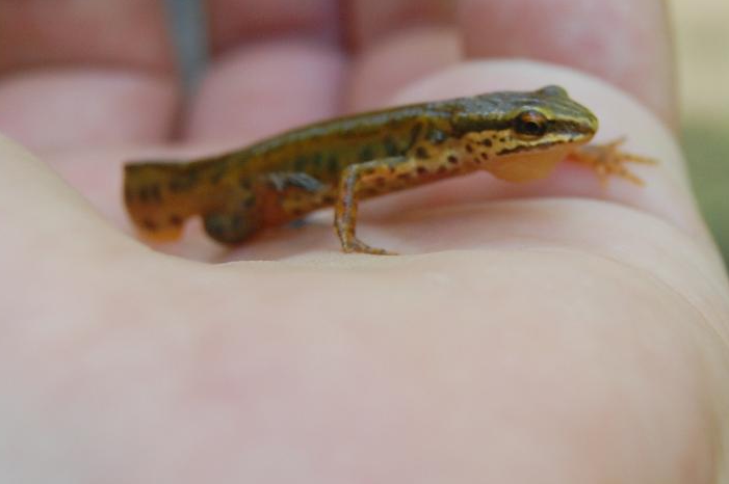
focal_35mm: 103
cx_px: 489
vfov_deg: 13.3
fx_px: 2084
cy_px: 183
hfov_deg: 19.8
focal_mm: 32
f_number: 5.6
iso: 400
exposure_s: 1/125
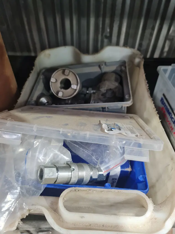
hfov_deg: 54.9
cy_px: 117
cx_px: 88
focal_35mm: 25
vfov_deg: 69.4
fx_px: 169
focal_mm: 7
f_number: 1.8
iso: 320
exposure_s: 1/50
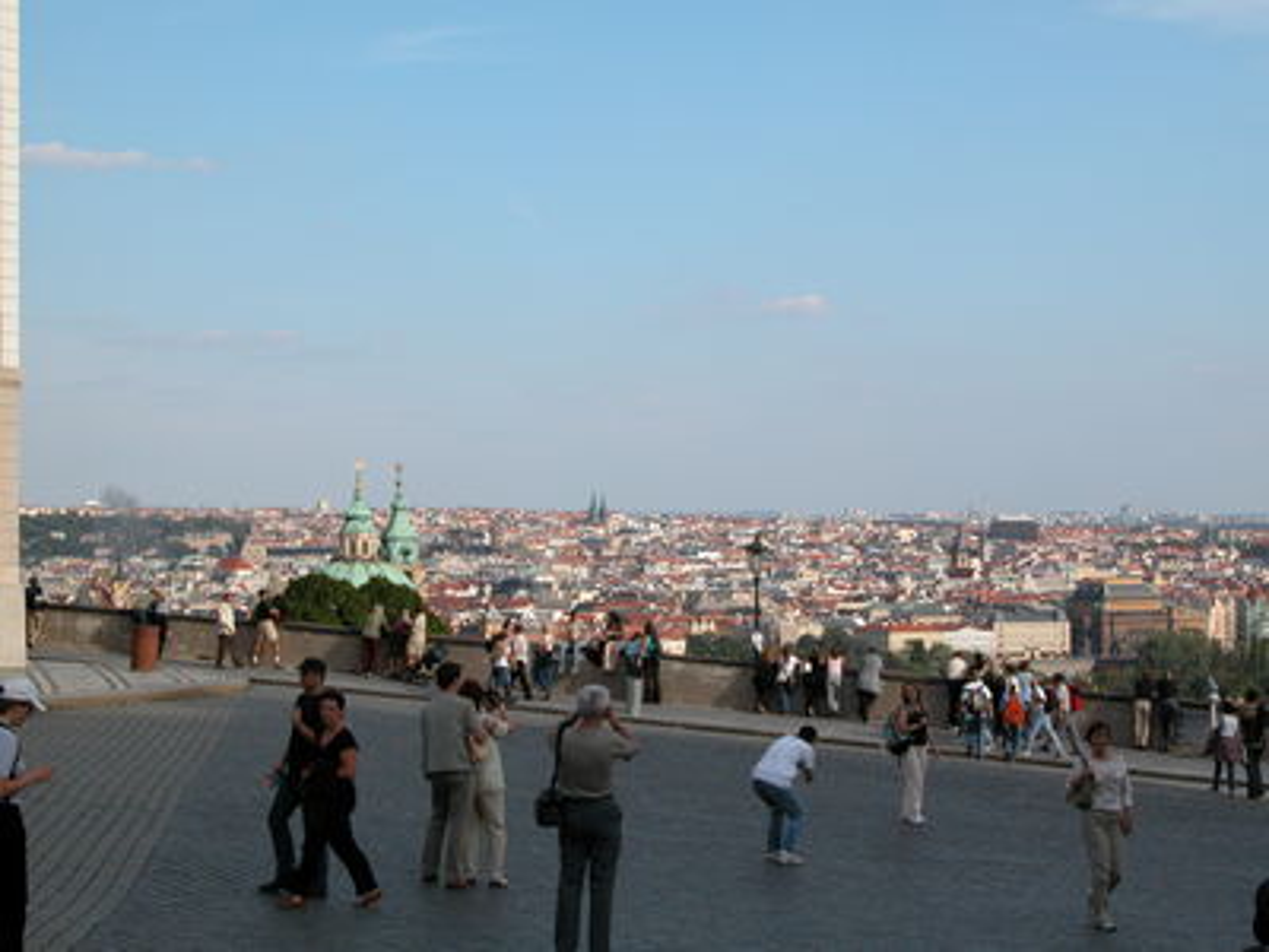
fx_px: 2713
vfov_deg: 19.9
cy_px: 476
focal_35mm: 74
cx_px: 634
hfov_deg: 26.3
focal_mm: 18.8
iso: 100
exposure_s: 1/279
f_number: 6.7
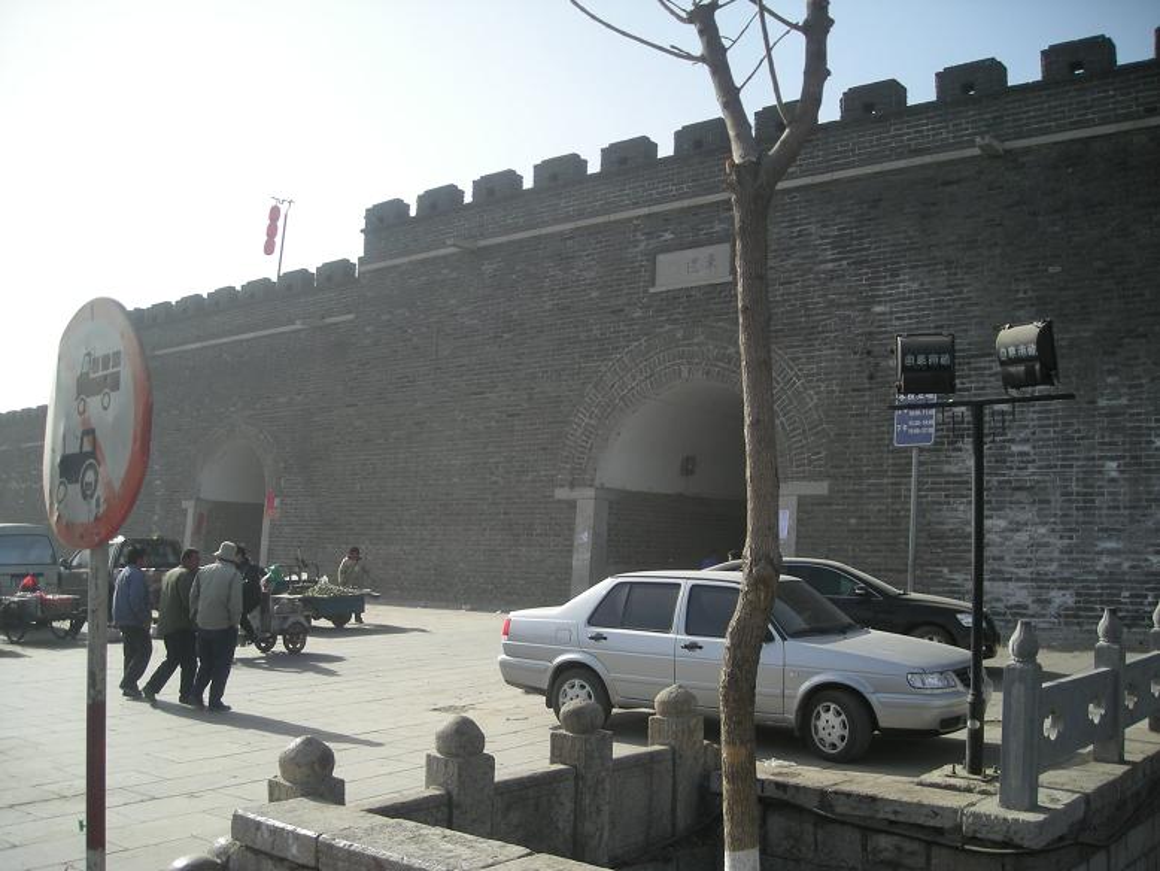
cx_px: 580
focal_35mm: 35
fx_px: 1173
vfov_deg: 40.7
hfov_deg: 52.6
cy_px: 436
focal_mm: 5.7
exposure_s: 1/193
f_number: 5.7
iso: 50
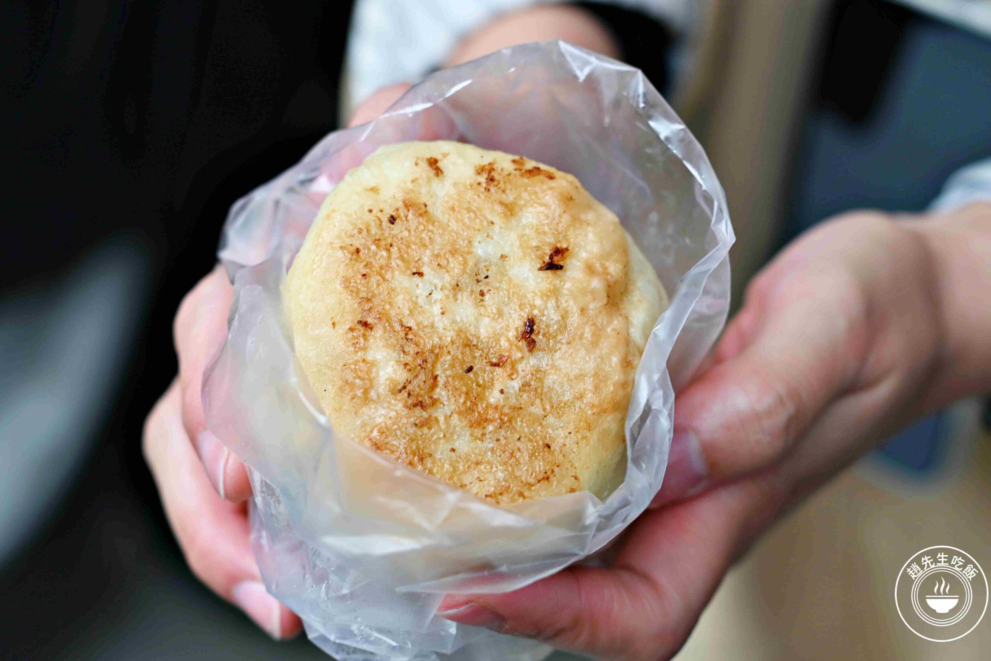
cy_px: 332
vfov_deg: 17.7
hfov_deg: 26.3
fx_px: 2120
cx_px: 503
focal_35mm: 77
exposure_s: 1/160
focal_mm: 50
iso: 140
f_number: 3.2
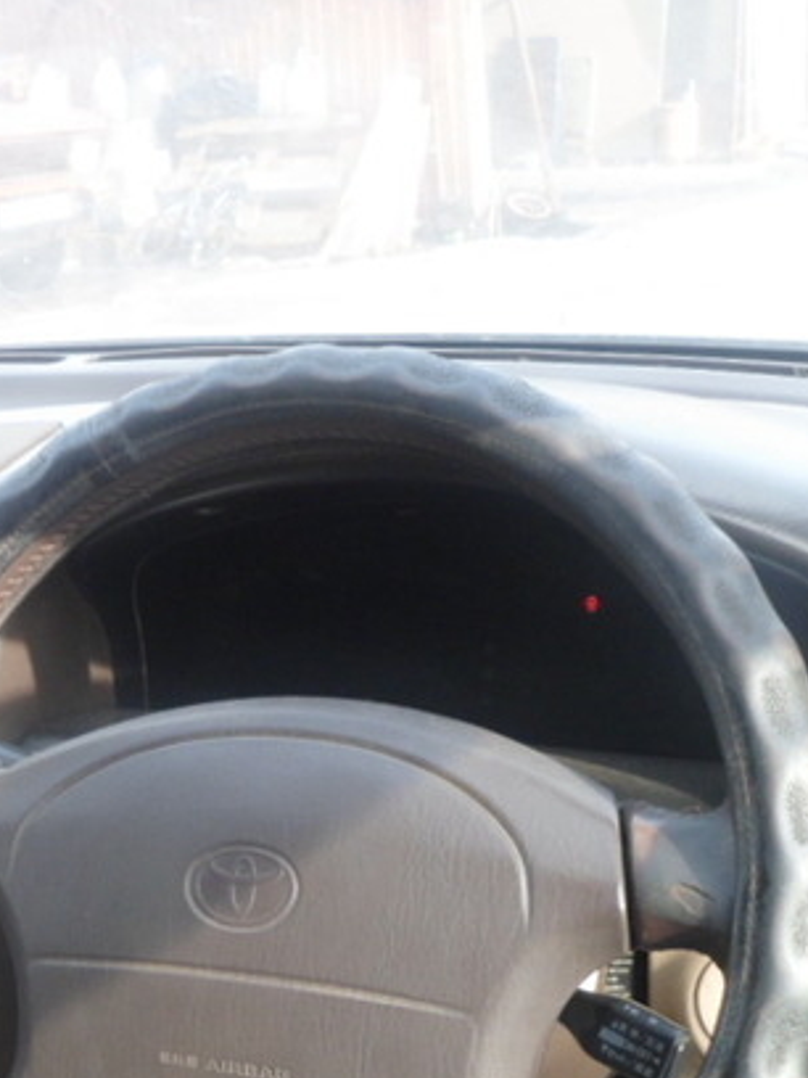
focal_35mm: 51
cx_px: 235
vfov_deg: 37.0
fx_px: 1587
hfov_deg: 28.3
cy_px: 745
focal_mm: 4.9
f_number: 3.3
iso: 80
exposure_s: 1/90
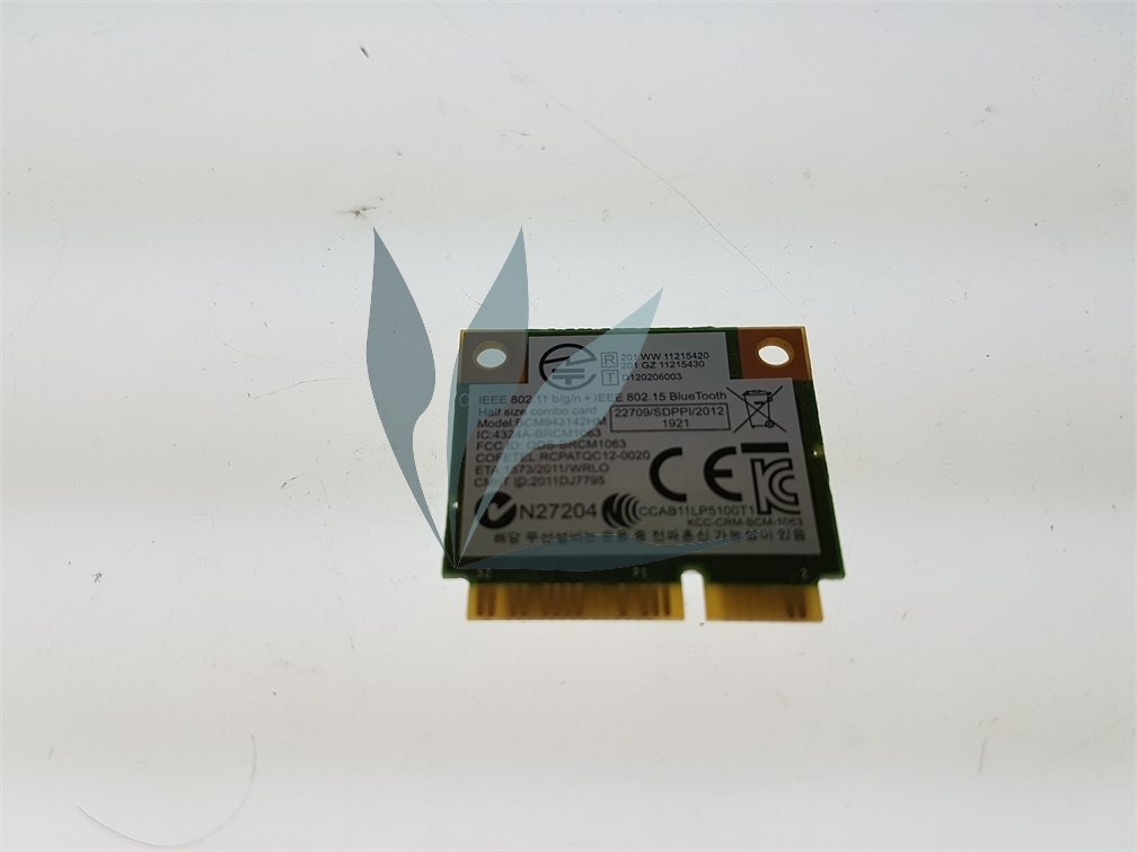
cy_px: 426
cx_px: 568
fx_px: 854
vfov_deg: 53.1
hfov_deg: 67.3
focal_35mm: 26
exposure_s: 1/488
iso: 40
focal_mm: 4.2
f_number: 1.7
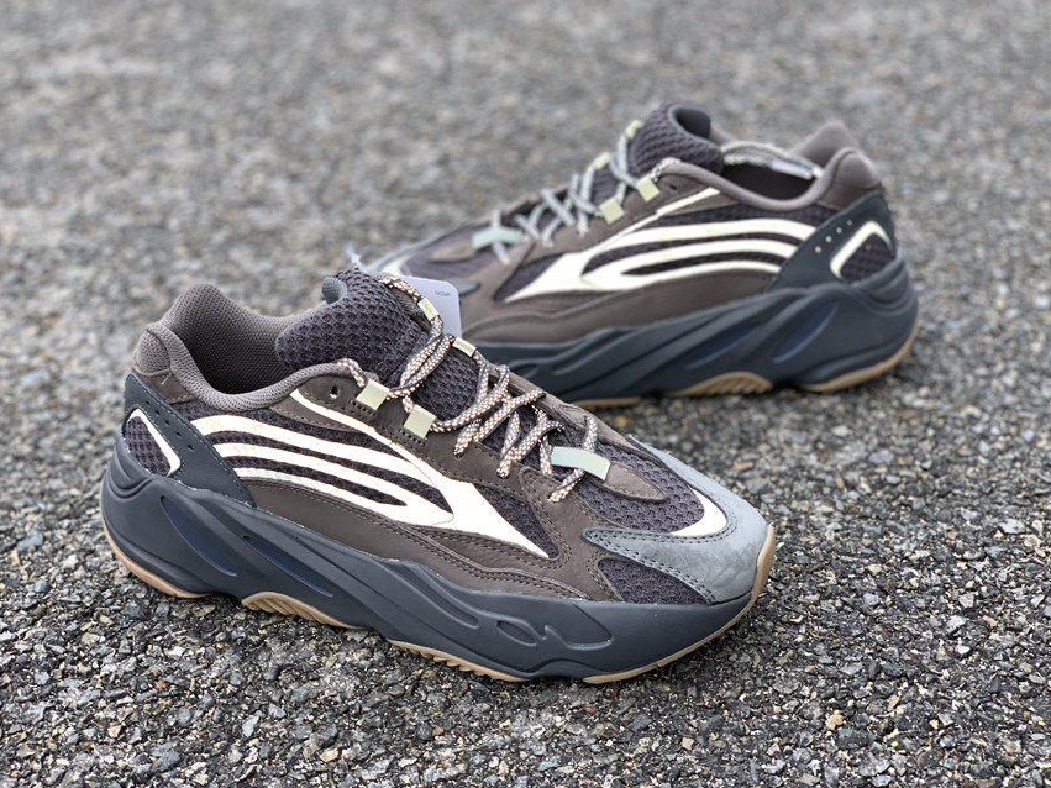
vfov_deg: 26.6
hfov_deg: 34.9
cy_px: 379
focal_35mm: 55
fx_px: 1670
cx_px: 530
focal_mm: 6
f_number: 2.4
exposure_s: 1/122
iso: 25
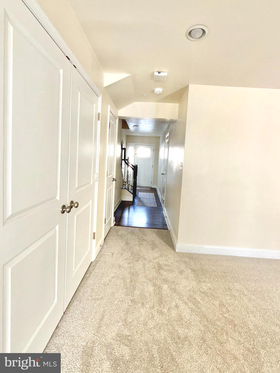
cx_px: 140
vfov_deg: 102.1
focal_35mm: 14
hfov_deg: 85.7
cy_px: 186
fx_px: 151
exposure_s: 1/122
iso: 50
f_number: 2.2
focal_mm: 2.22
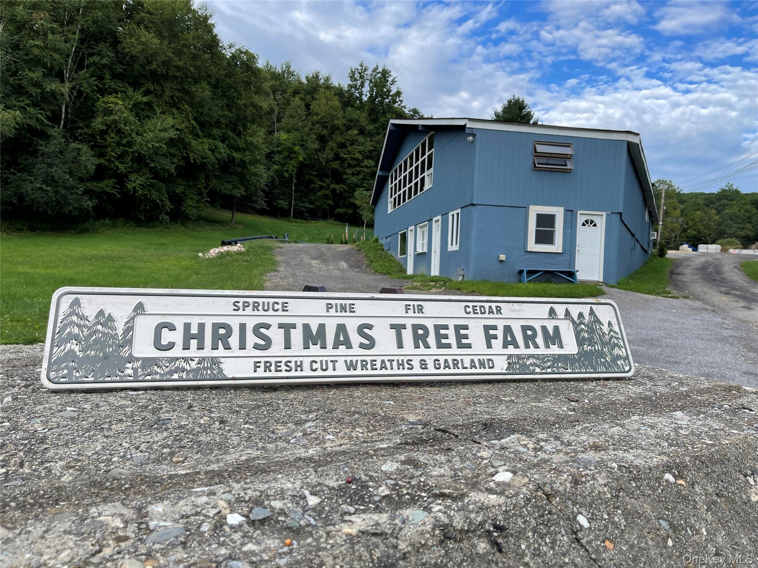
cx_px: 379
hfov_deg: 67.3
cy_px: 284
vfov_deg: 53.1
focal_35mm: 26
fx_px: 569
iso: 32
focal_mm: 5.1
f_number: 1.6
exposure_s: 1/985
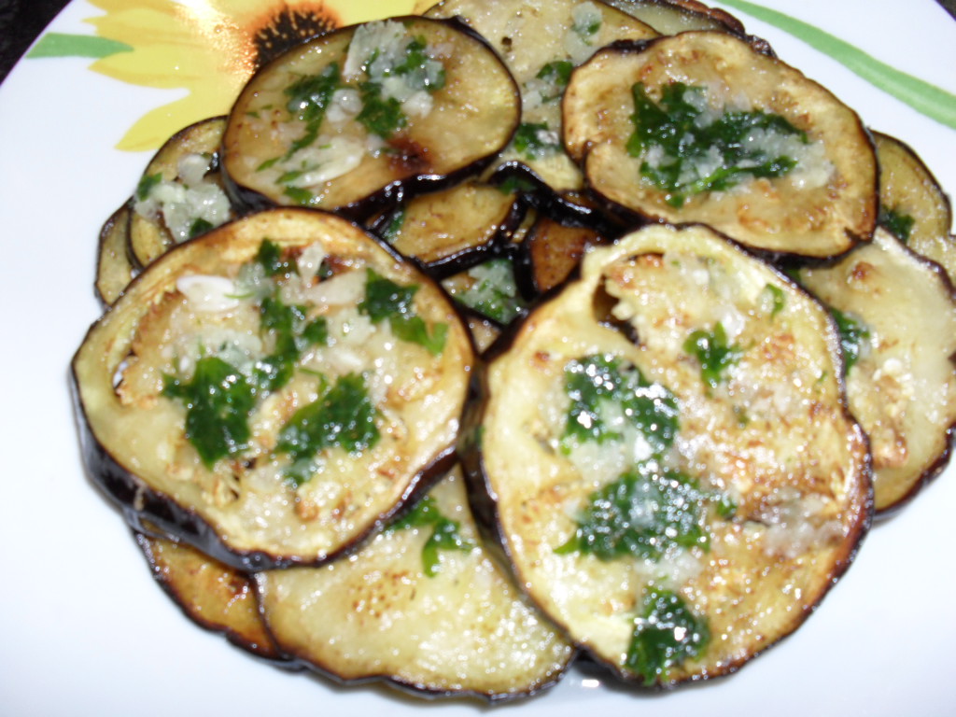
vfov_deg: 40.7
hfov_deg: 52.6
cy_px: 358
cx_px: 478
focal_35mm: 35
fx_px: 967
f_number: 3.2
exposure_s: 1/45
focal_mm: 6.3
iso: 200
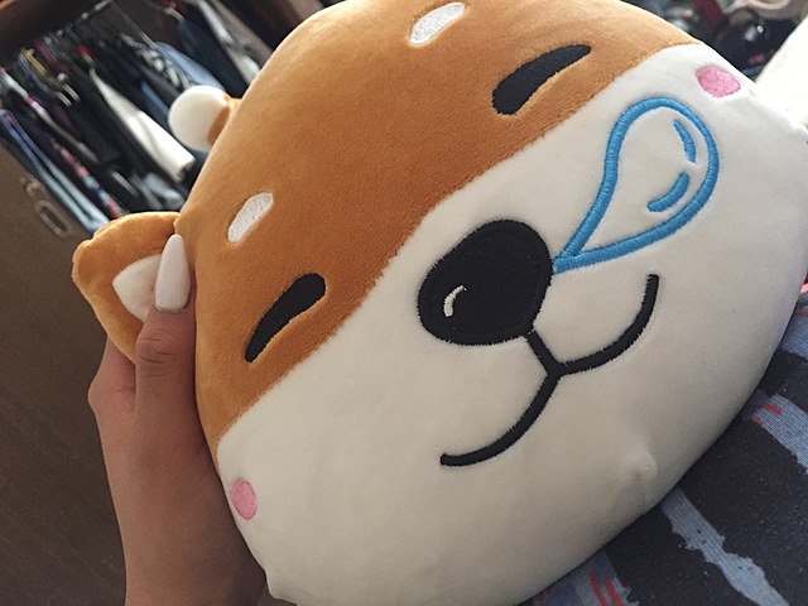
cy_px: 303
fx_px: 677
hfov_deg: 61.7
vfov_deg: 48.2
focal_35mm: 29
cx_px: 404
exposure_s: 1/15
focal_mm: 4.15
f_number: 2.2
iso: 250
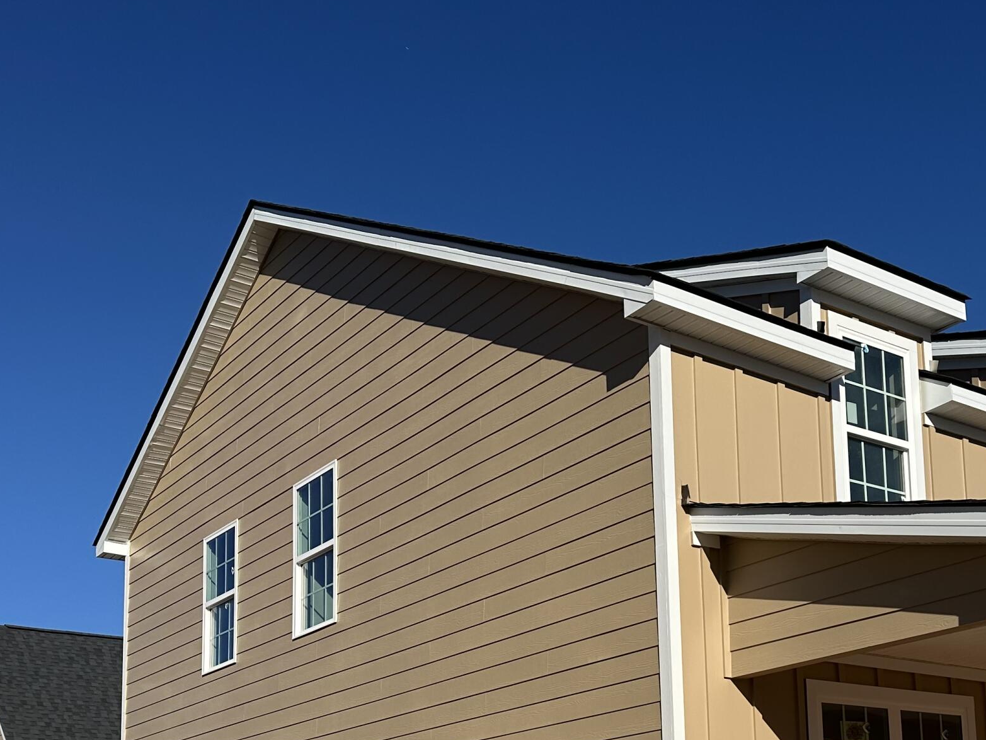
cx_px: 629
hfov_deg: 40.9
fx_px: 1310
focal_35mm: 46
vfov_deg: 29.9
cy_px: 699
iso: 80
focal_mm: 6.86
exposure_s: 1/8929
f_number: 1.78
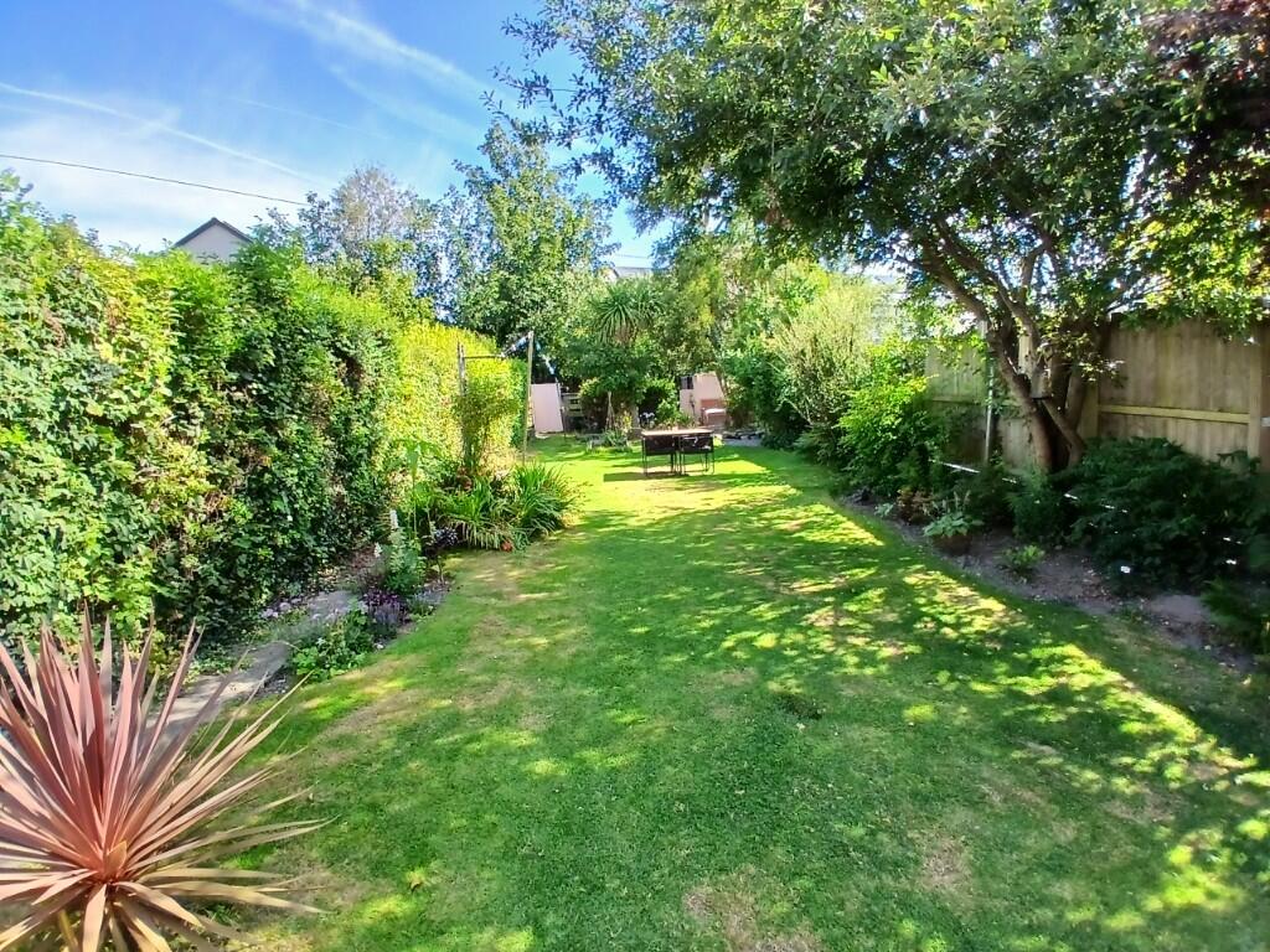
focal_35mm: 17
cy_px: 476
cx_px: 635
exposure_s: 1/291
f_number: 2.2
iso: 50
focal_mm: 1.4
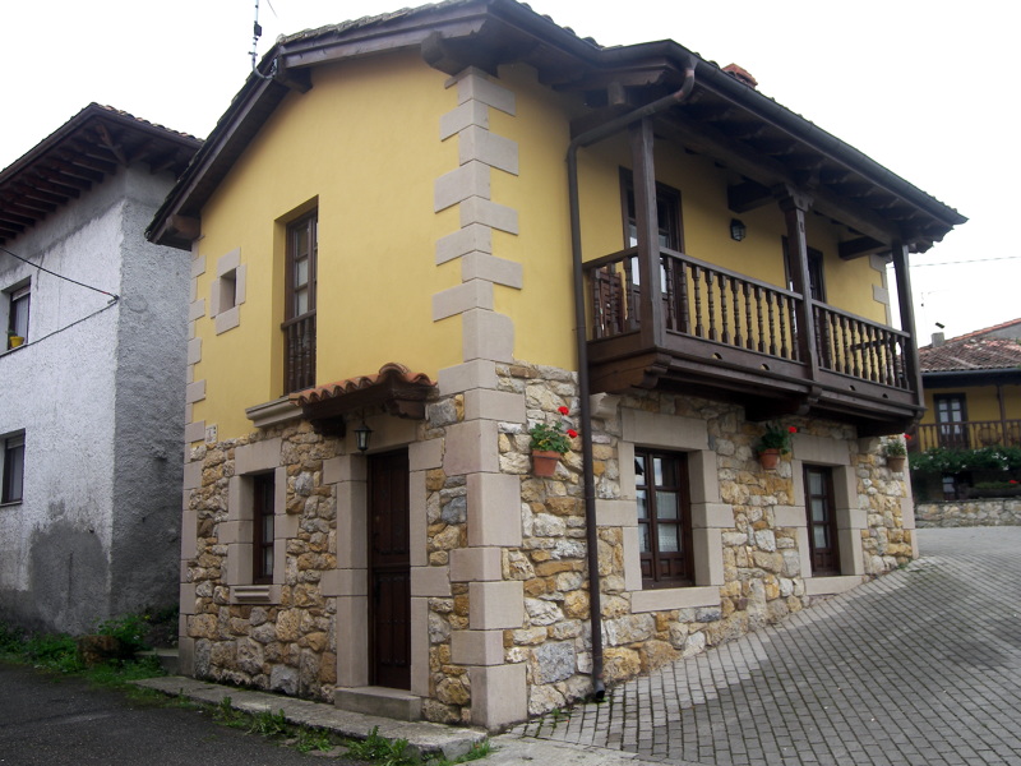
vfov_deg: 42.9
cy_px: 383
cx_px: 510
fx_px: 973
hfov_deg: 55.4
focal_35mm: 33
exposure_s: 1/160
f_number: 3.2
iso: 50
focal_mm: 6.9
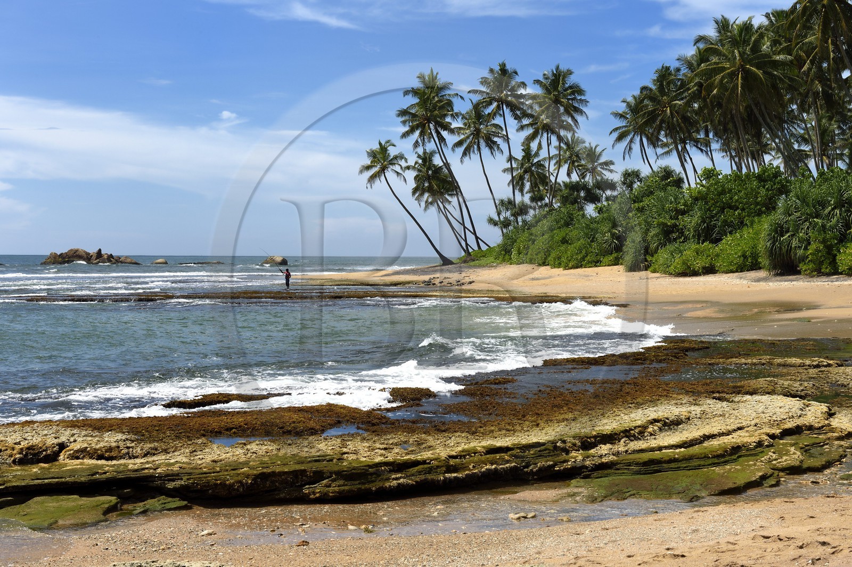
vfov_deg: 21.9
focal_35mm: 62
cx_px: 426
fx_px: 1466
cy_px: 284
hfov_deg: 32.4
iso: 200
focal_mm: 62
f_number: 16
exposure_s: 1/200
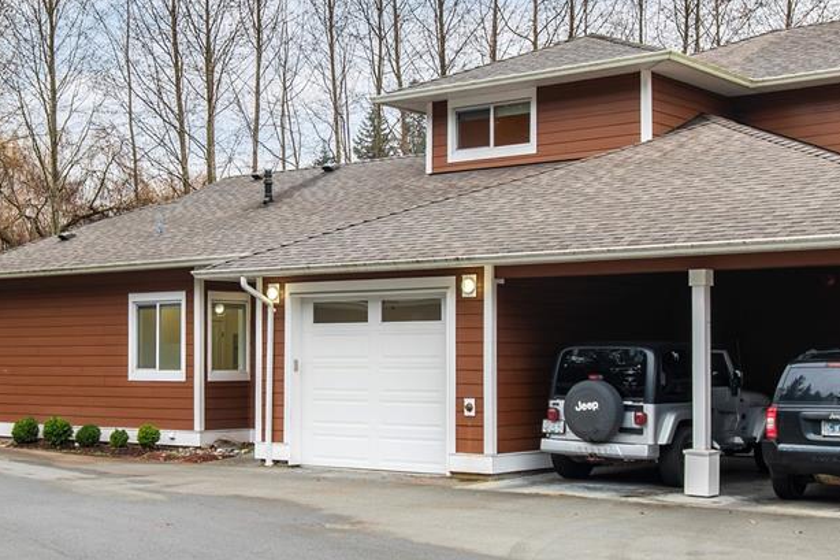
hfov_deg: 35.9
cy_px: 283
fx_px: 1283
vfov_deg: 24.6
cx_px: 280
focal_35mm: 55
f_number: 8
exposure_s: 1/50
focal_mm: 22
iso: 320
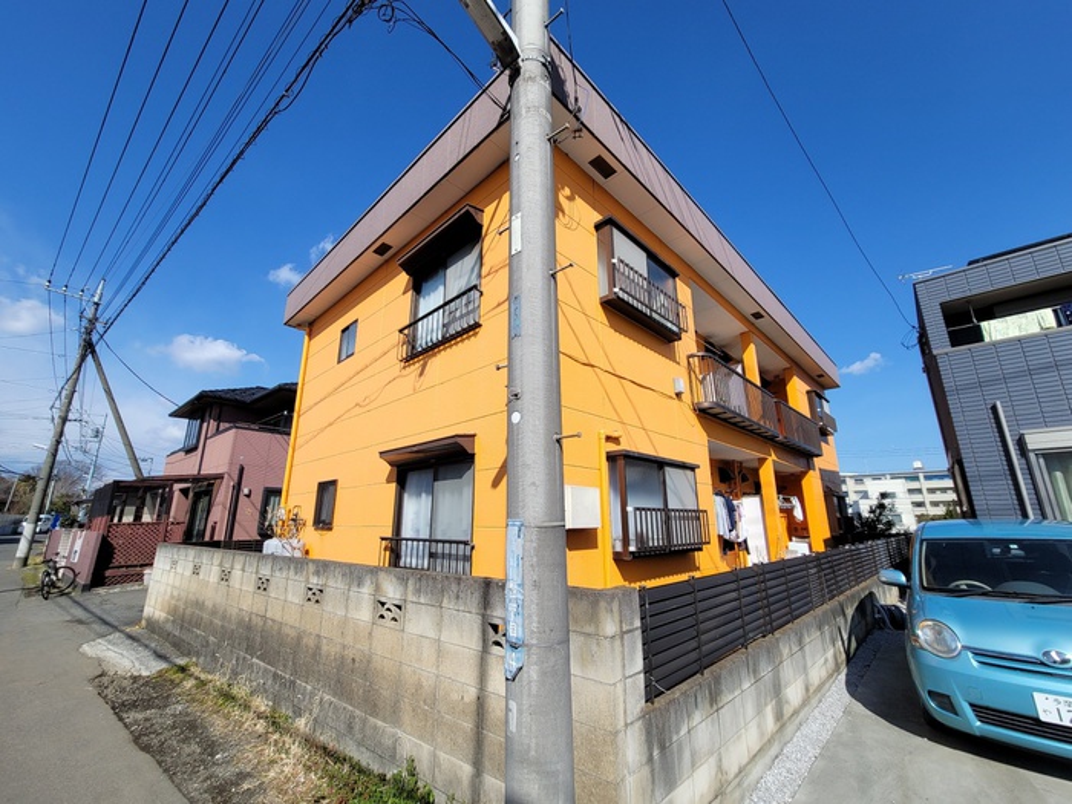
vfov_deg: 89.9
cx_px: 536
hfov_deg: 106.2
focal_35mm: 13
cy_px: 402
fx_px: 403
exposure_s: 1/2048
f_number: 2.2
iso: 64
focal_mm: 2.2
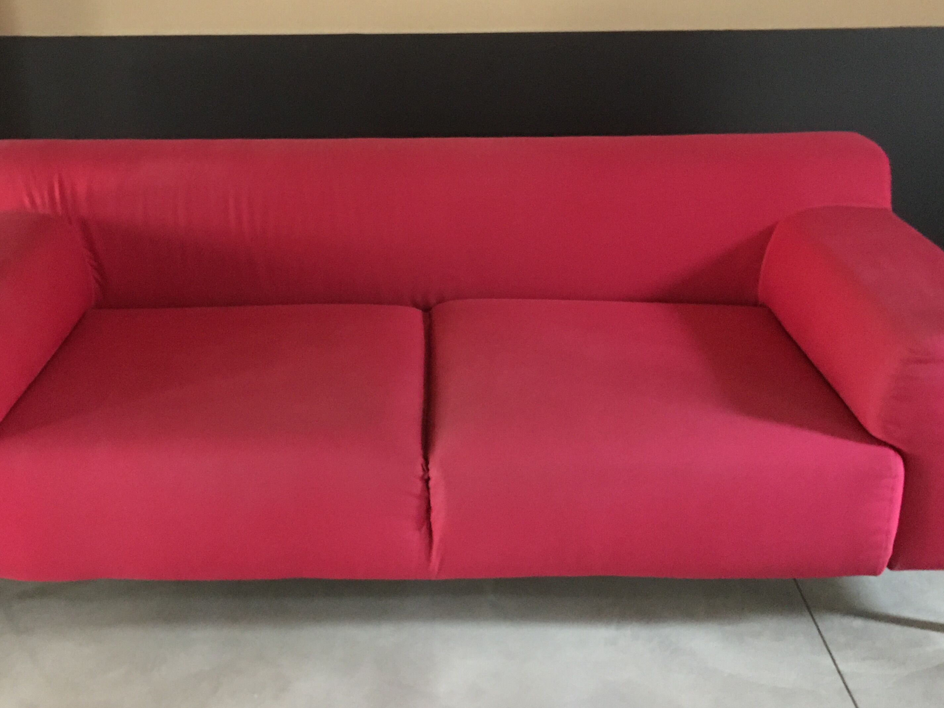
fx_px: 1118
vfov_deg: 35.1
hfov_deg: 45.7
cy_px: 331
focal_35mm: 41
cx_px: 413
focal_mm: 4.15
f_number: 2.2
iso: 160
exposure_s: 1/4
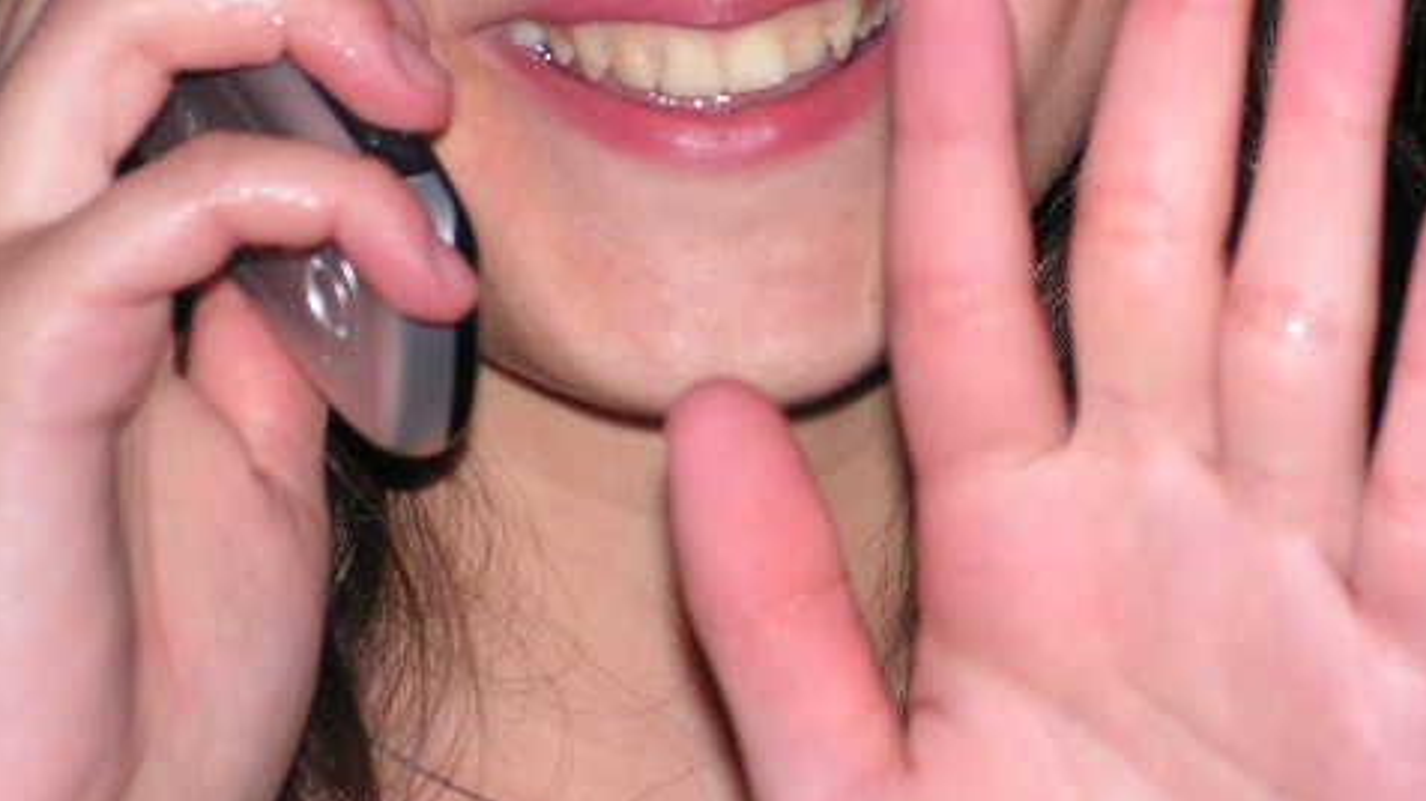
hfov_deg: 13.6
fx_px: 5973
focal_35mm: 158
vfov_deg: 7.7
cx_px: 885
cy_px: 140
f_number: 3.4
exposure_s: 1/100
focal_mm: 18.1
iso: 200
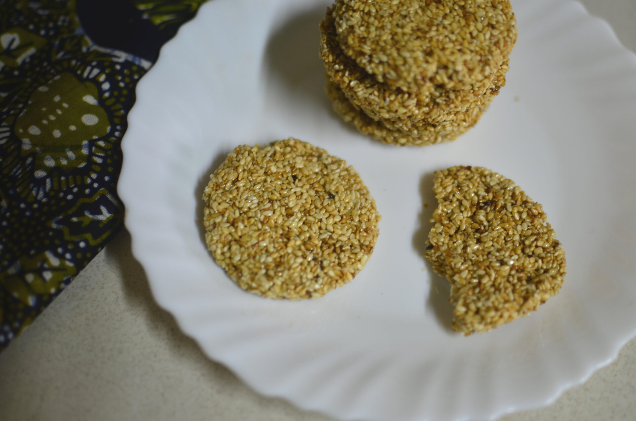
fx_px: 926
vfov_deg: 25.6
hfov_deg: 37.9
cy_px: 210
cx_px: 318
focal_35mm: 52
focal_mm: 35
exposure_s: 1/10
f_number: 1.8
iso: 100
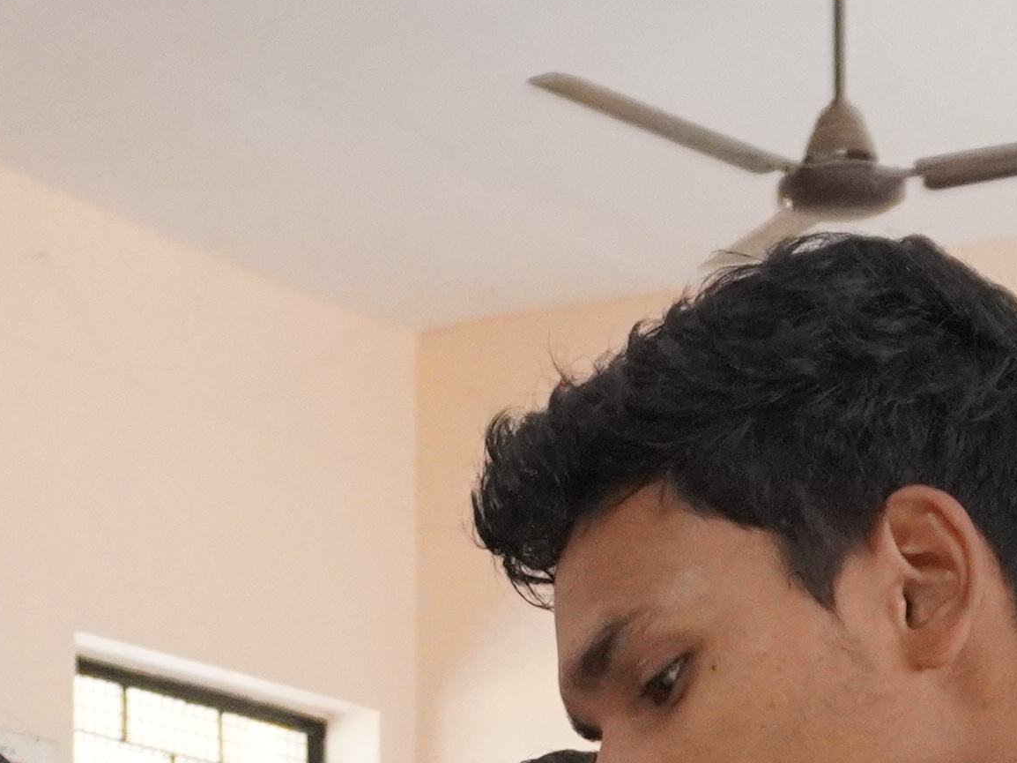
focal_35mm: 135
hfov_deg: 14.6
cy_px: 1567
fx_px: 3965
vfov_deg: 10.1
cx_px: 420
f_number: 4
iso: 2000
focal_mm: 18
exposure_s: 1/160
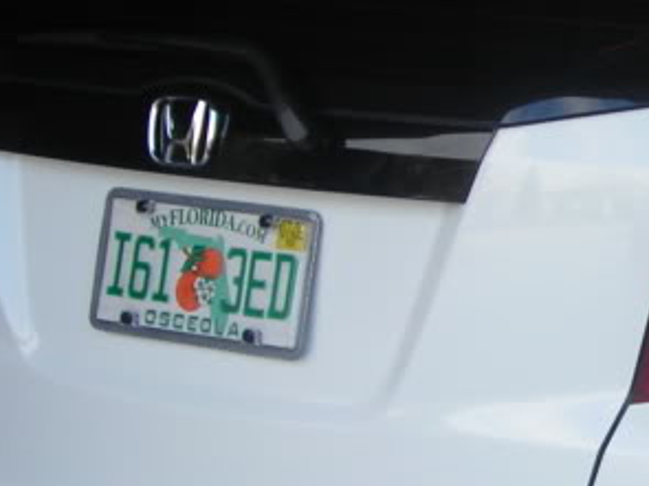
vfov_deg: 9.1
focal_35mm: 163
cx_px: 845
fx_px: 3055
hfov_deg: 11.8
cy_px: 262
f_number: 3.4
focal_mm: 7.8
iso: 50
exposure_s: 1/72.7
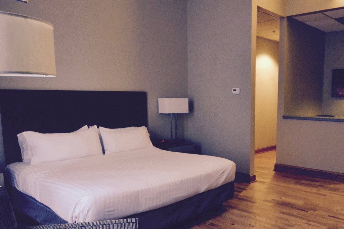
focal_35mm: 30
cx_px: 226
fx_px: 287
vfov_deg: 43.3
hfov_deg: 60.6
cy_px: 144
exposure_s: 1/60
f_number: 3.5
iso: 2000
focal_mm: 10
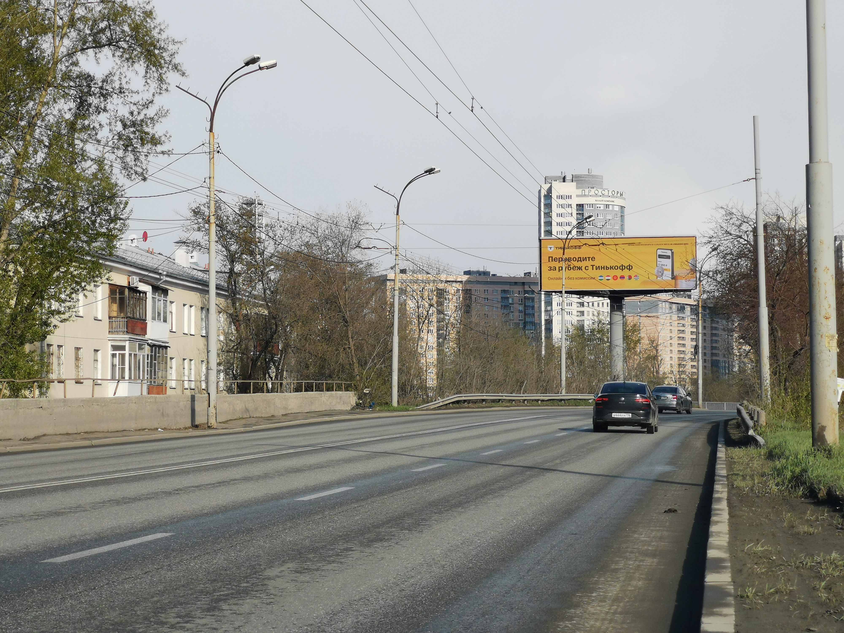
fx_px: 1951
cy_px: 316
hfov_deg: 24.4
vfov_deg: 18.4
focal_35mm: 80
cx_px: 422
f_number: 2.4
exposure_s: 1/827
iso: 50
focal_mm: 7.48
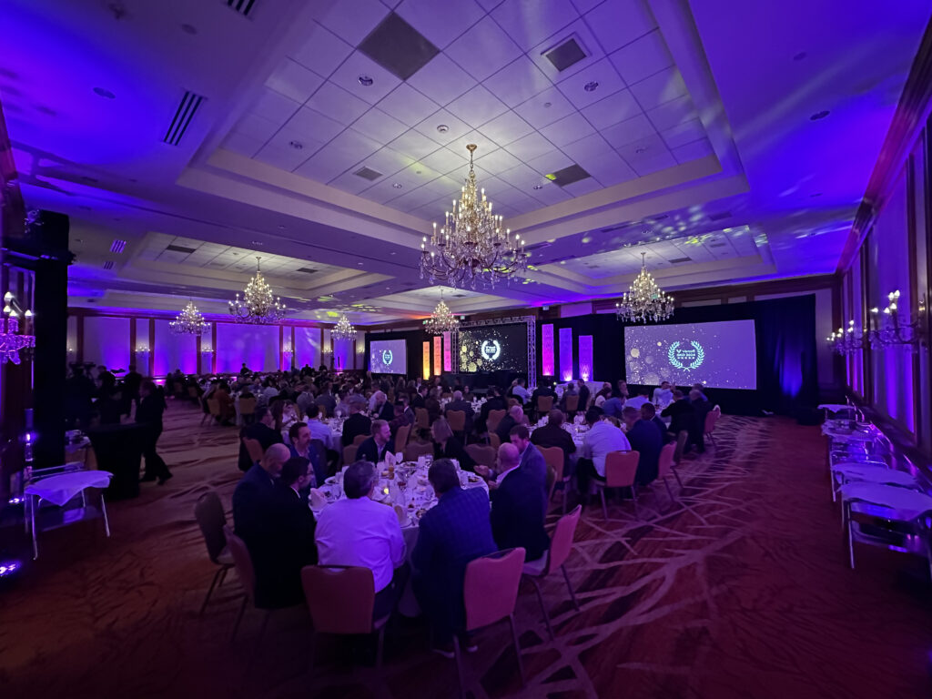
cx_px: 466
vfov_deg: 85.7
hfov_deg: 102.1
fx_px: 377
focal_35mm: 14
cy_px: 350
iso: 1250
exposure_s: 1/40
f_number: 2.2
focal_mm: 2.22
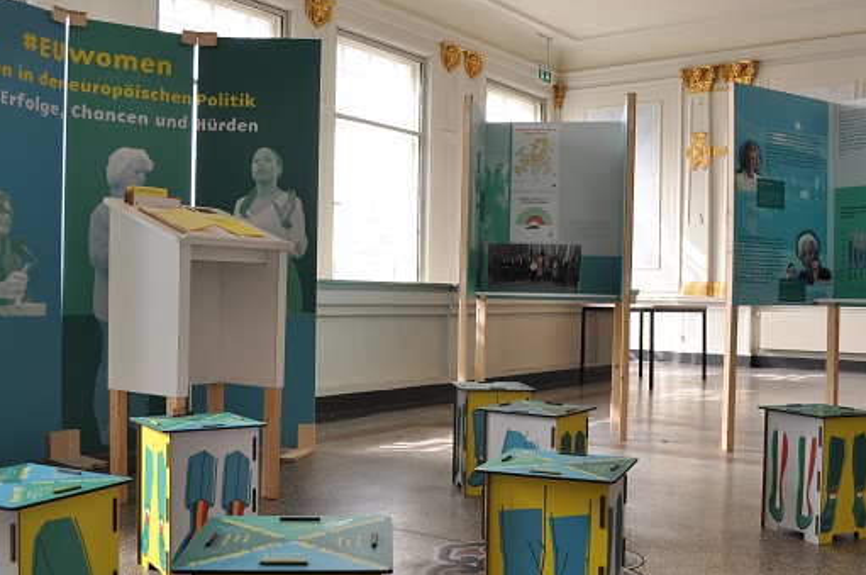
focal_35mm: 37
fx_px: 889
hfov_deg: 52.0
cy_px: 295
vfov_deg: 35.8
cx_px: 430
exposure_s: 1/125
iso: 400
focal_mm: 18
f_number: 5.6
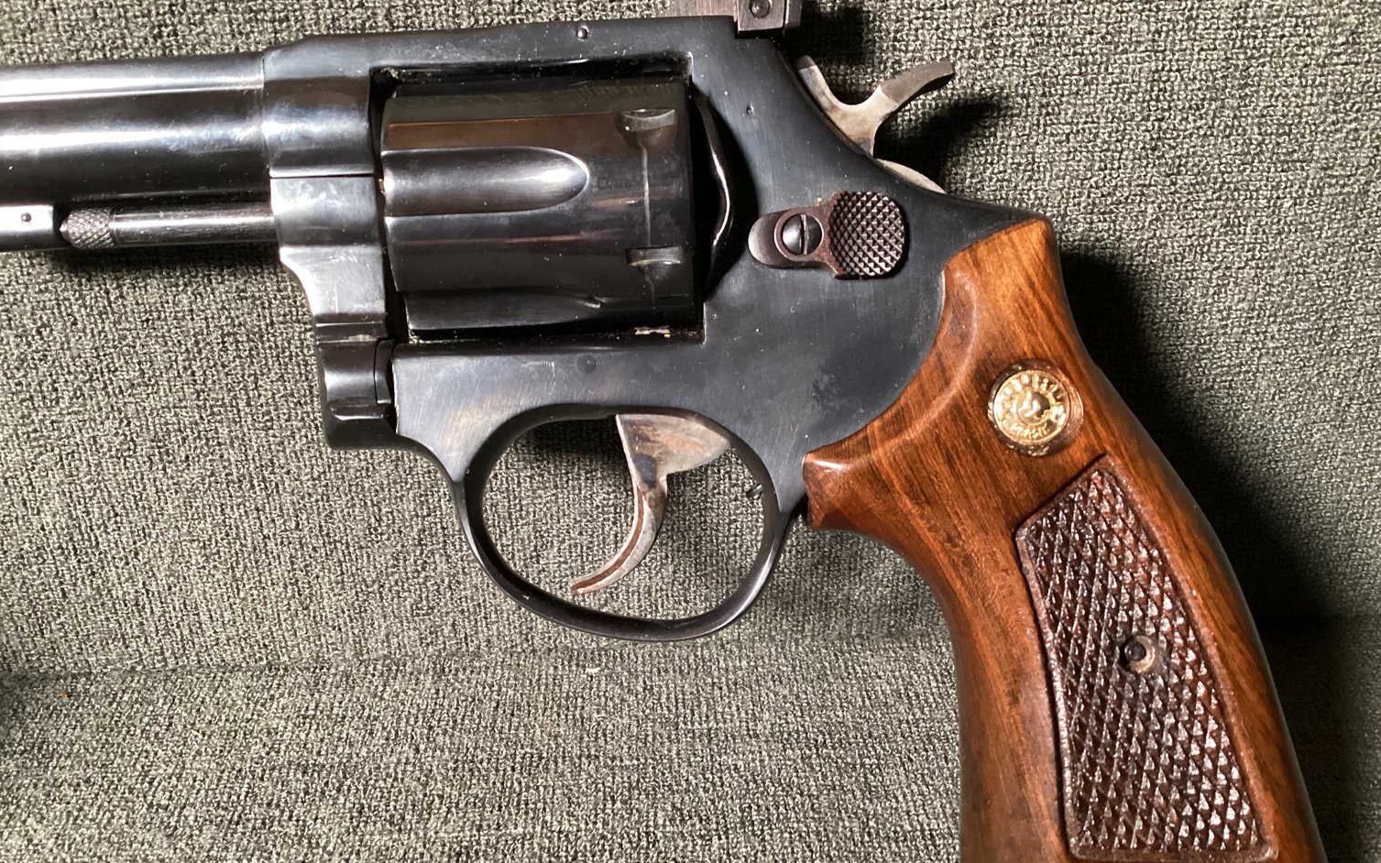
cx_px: 691
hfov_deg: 58.1
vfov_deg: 38.3
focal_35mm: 33
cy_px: 475
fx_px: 1242
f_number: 2.4
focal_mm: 3.3
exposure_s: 1/30
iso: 400
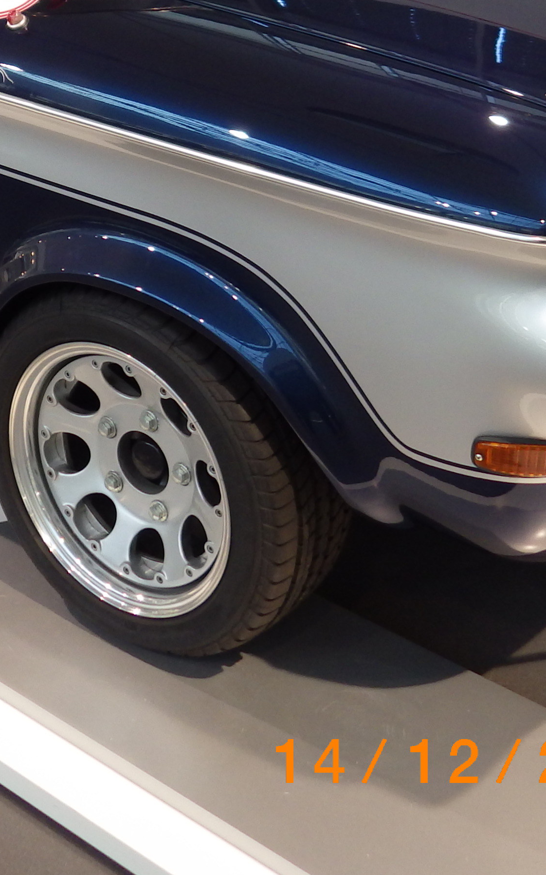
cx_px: 61
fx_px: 1619
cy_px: 115
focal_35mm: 68
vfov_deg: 29.2
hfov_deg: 18.8
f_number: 2
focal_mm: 4.5
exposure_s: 1/60
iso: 125
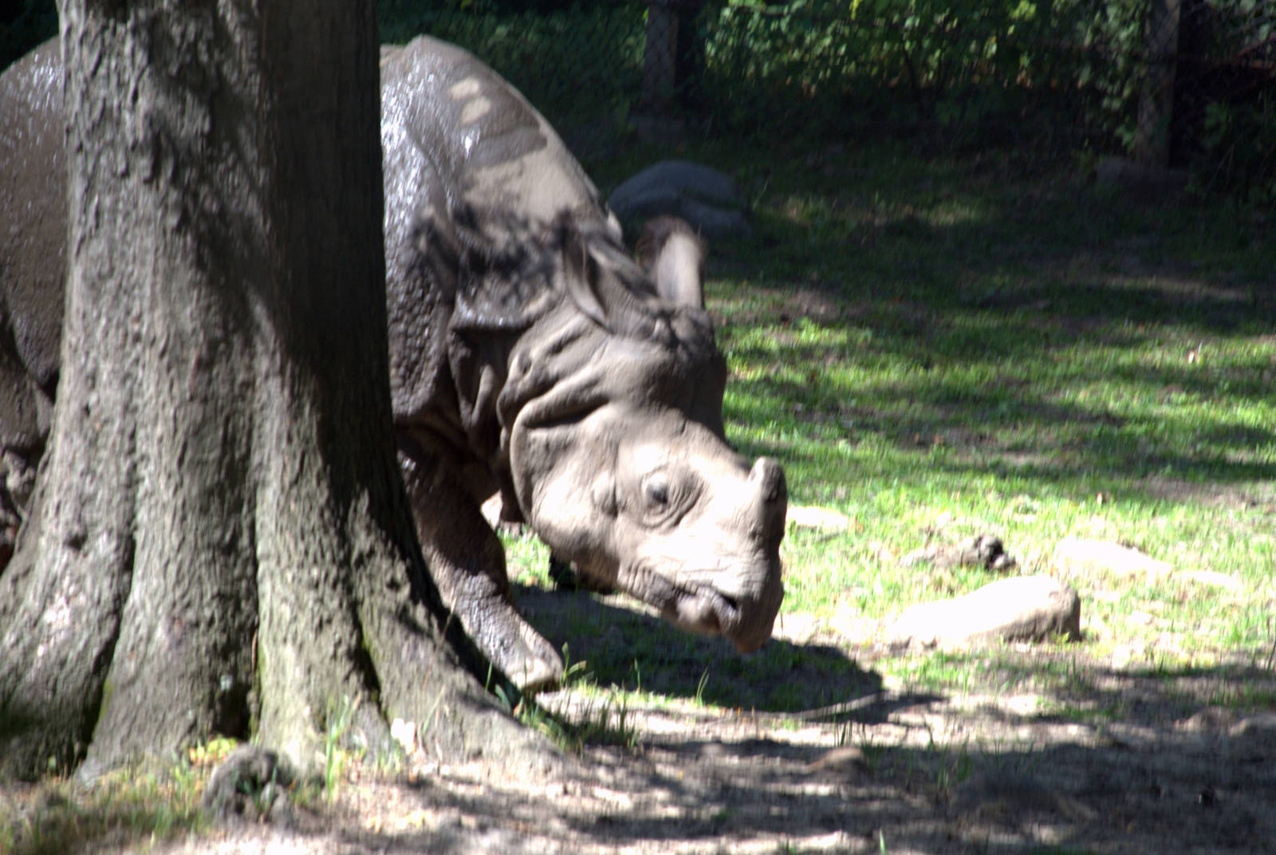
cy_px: 428
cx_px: 638
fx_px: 10649
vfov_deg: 4.6
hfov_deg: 6.9
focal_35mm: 300
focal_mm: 200
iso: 400
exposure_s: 1/160
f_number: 6.3
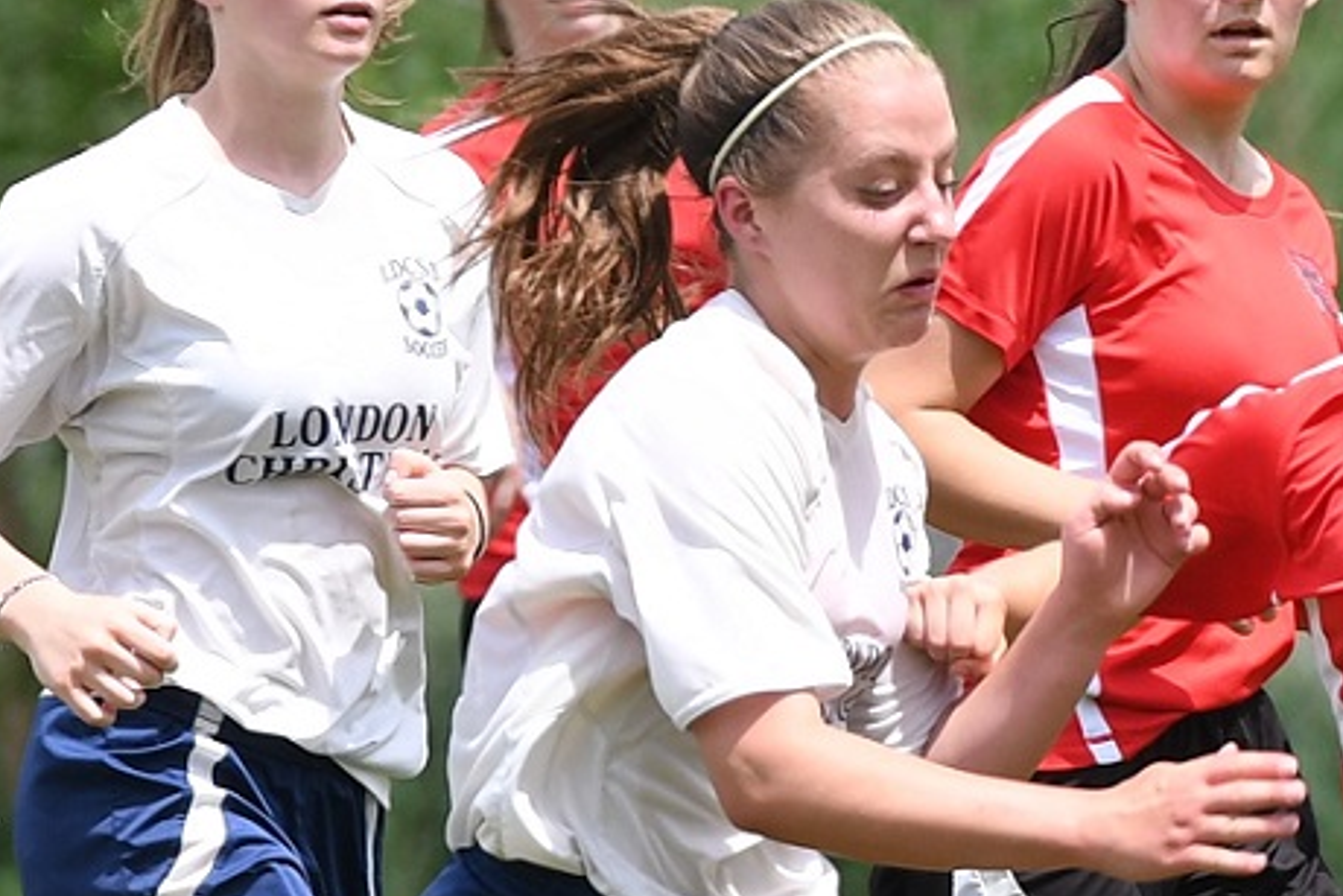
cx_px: 1180
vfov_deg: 1.9
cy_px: 914
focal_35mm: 739
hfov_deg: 2.8
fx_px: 27576
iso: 200
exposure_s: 1/1000
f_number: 5
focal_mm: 200
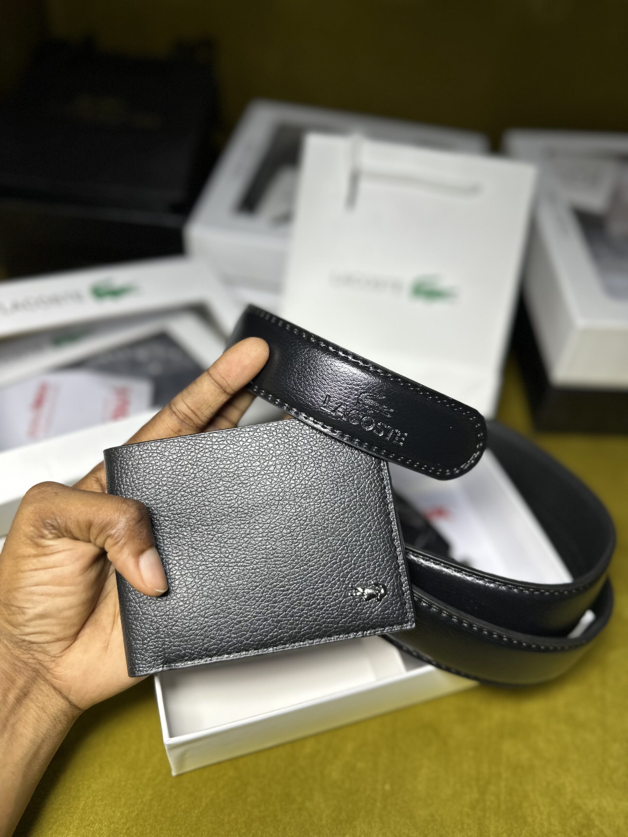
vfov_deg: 71.6
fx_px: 581
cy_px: 418
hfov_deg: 56.8
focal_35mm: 24
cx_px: 314
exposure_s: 1/100
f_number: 1.78
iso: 80
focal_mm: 6.86
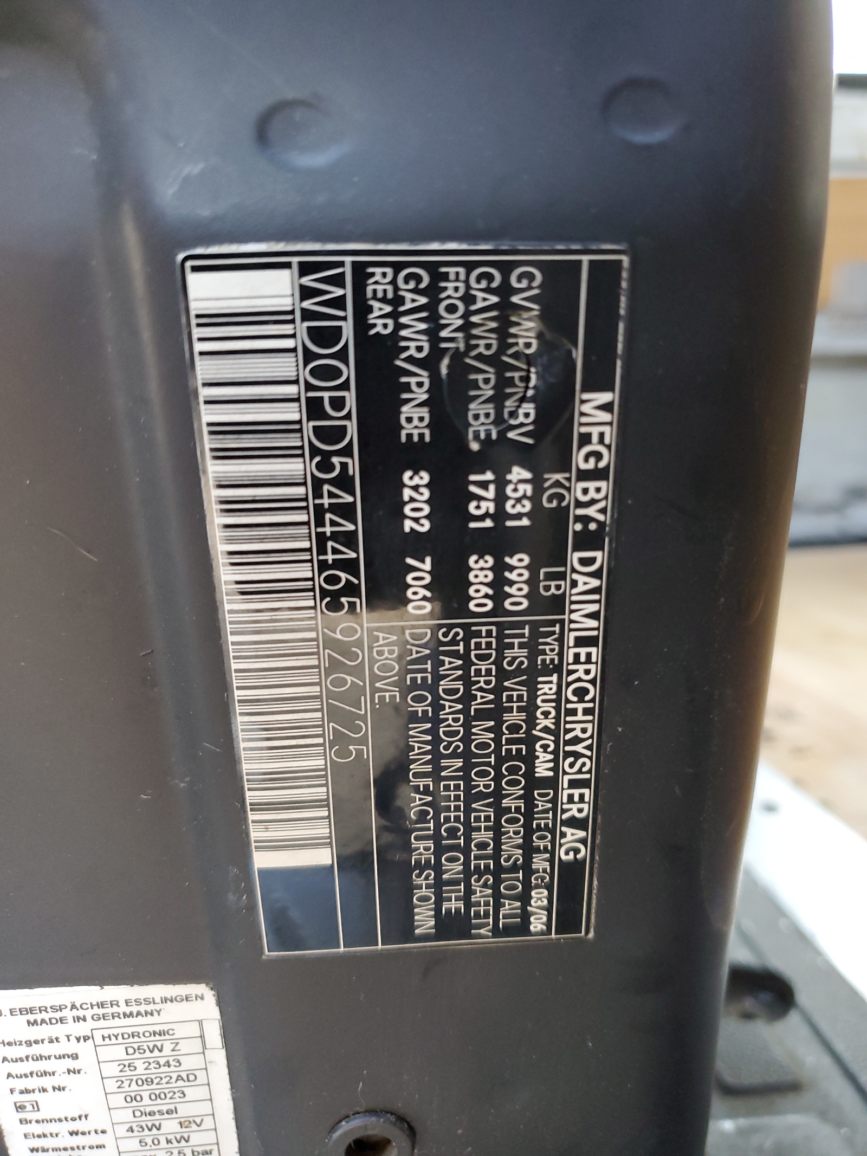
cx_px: 434
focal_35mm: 26
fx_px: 868
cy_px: 578
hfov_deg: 53.1
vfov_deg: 67.3
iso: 207
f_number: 1.5
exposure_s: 1/60.2
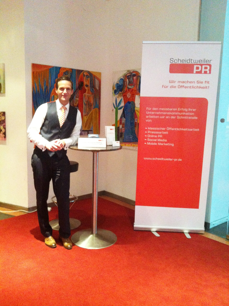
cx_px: 114
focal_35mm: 35
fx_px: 310
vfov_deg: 52.7
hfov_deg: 40.6
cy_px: 153
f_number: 2.8
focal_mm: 3.85
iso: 640
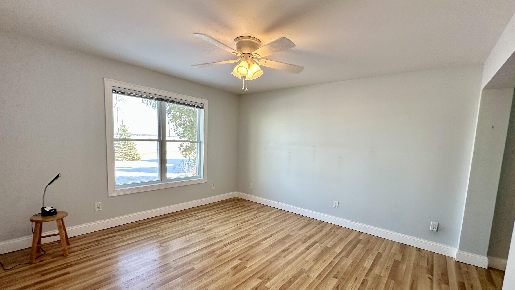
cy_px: 165
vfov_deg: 66.8
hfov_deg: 99.4
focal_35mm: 16
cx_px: 261
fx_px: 219
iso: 100
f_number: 2.2
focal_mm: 2.22
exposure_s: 1/120
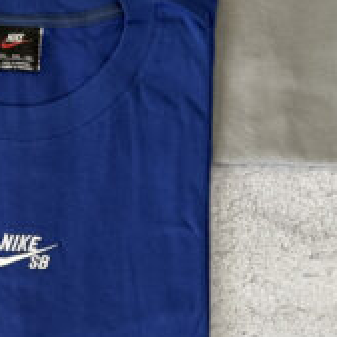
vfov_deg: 17.0
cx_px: 28
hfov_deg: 17.0
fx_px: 1112
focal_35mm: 101
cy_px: 285
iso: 250
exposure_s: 1/60
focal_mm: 6.76
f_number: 1.78
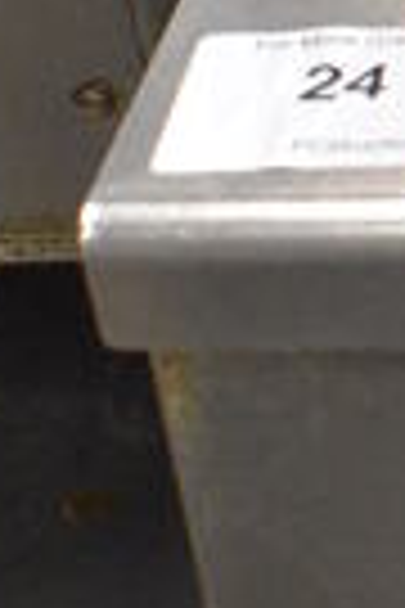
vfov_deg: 11.2
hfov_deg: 6.8
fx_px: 3071
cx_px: 1197
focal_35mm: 182
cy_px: 25
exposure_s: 1/125
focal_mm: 18
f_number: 3.5
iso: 1600
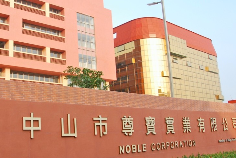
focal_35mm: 43
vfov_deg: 31.3
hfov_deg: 44.4
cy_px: 77
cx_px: 69
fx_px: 282
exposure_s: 1/100
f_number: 8
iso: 200
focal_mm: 18
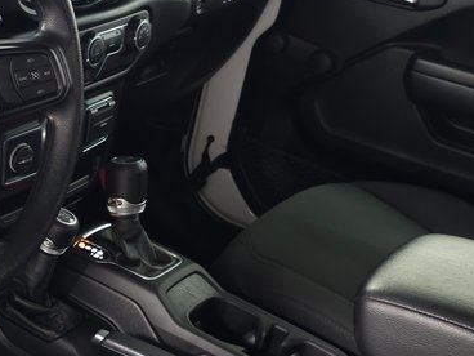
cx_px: -36
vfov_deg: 22.6
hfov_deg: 27.8
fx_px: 876
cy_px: 295
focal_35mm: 64
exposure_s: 1/40
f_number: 1.7
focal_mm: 6.3
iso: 250
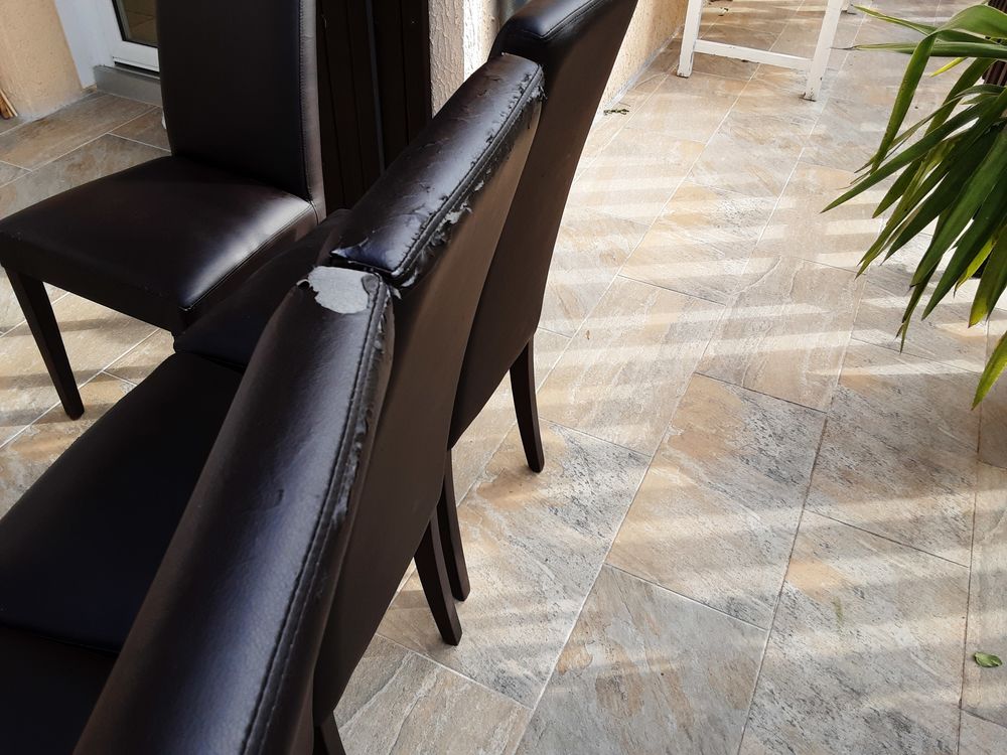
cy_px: 378
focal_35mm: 27
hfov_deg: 65.3
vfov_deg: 51.4
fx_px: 785
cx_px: 504
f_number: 1.9
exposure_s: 1/404
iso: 40
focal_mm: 2.91
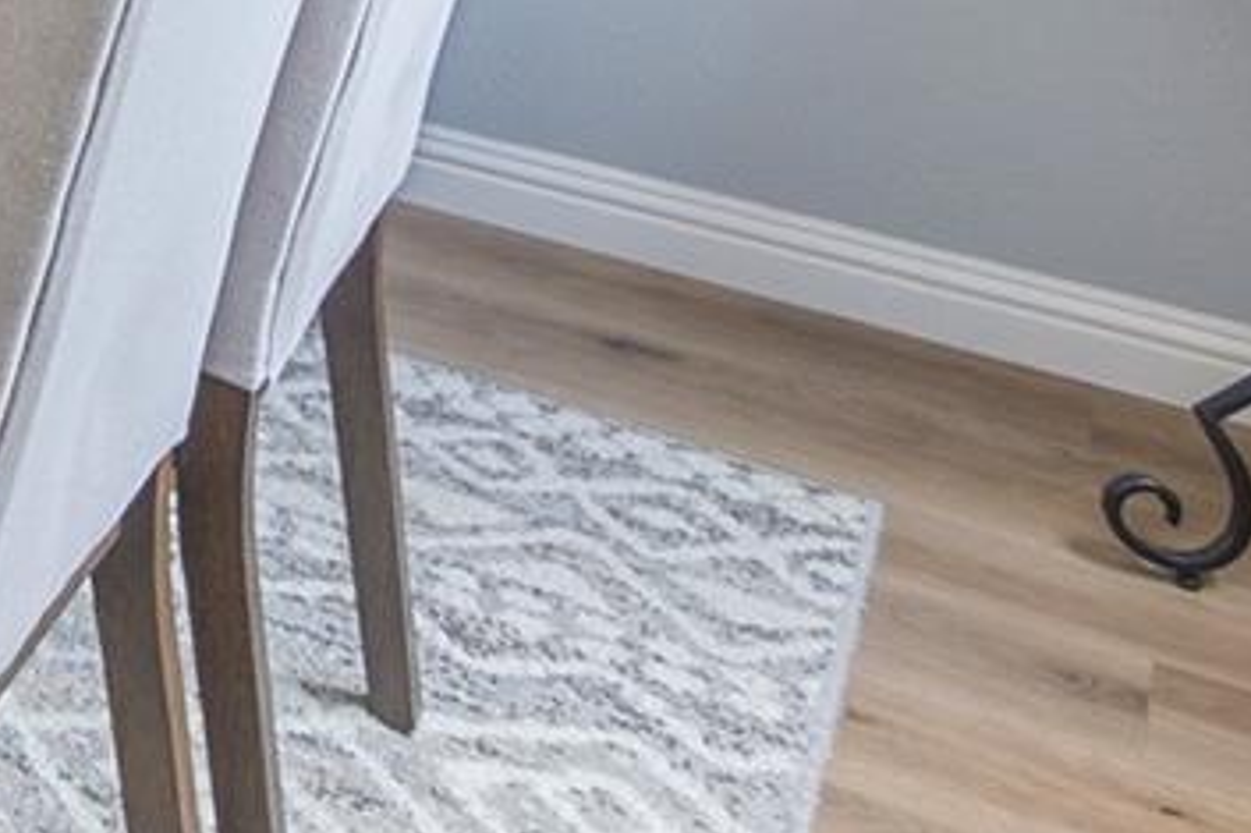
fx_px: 2362
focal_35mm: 68
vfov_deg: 16.0
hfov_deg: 19.7
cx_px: -1120
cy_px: -783
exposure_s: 1/10
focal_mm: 10
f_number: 8
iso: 320
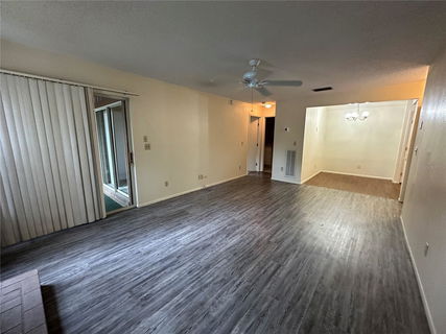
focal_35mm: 14
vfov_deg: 85.6
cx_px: 223
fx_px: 180
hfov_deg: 102.1
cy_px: 167
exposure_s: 1/60
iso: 500
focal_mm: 2.22
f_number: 2.2
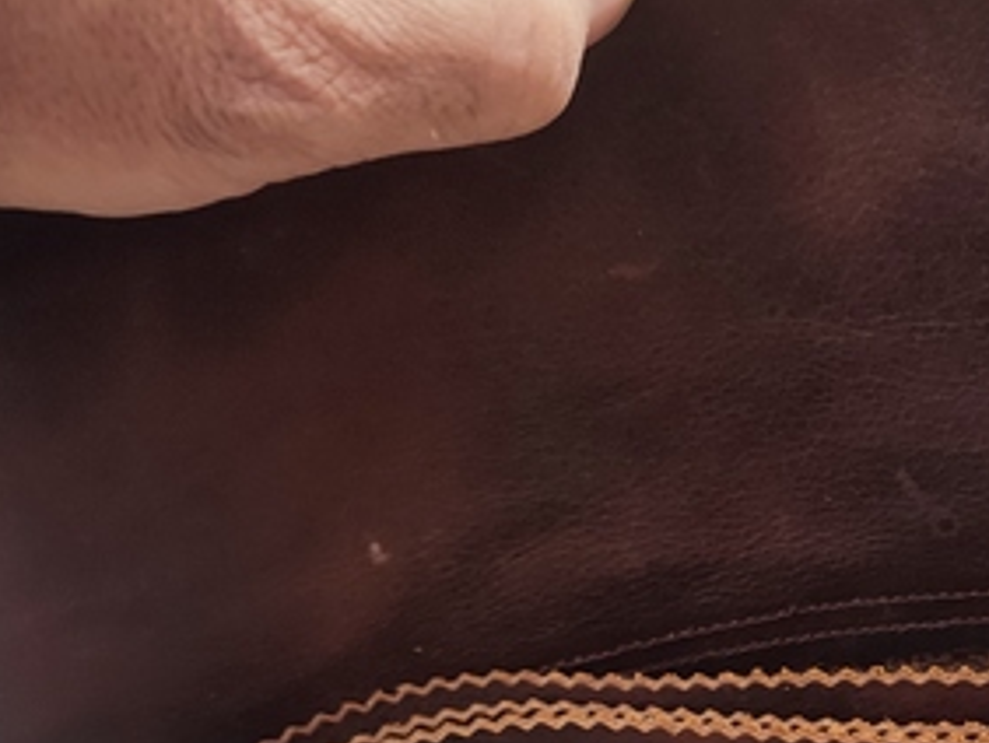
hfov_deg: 29.7
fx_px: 1773
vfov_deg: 22.0
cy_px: 885
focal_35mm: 62
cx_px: 915
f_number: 1.9
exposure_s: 1/33
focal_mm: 6.04
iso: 58
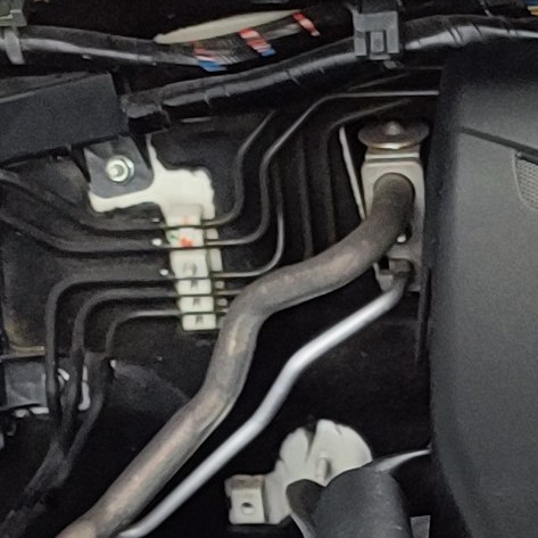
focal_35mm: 187
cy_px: 910
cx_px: 837
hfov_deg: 9.1
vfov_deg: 9.0
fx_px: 3288
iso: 50
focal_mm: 6.04
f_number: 1.9
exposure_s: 1/280
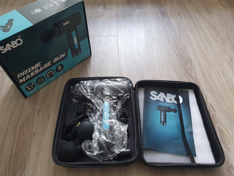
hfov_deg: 67.3
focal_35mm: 26
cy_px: 88
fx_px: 176
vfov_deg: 53.1
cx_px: 117
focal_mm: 4.32
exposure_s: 1/60
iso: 200
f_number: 2.4
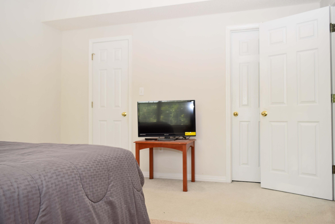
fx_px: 251
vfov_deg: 47.9
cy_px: 112
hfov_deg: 67.4
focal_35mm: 27
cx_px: 168
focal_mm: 18
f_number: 5.6
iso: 100
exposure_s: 1/13
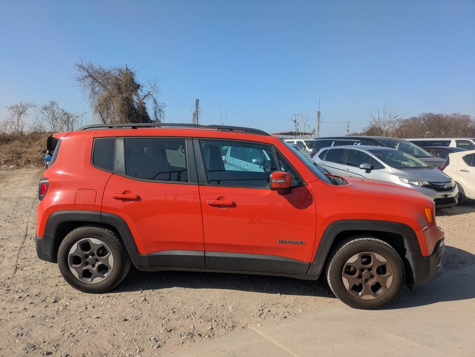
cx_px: 238
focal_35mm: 25
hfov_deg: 69.4
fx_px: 343
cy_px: 178
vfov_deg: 54.9
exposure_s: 1/3378
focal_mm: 5.43
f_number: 1.89
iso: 47
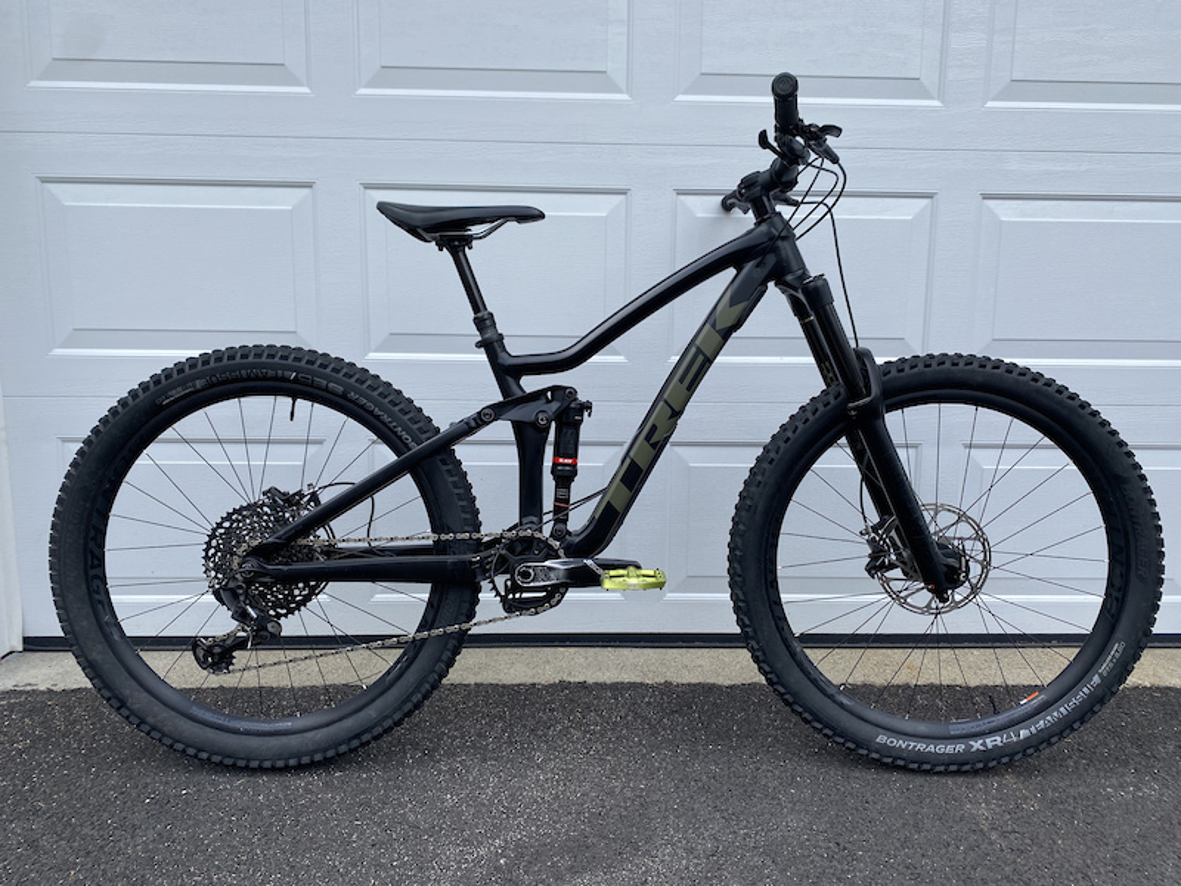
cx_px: 590
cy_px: 443
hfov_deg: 67.3
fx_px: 887
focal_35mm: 26
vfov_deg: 53.1
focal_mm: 4.25
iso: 32
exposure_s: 1/981
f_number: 1.8
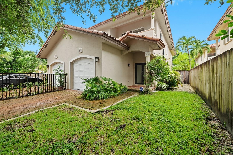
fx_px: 91
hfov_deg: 104.3
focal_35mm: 14
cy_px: 78
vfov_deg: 81.1
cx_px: 116
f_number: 8
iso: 200
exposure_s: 1/15
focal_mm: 14
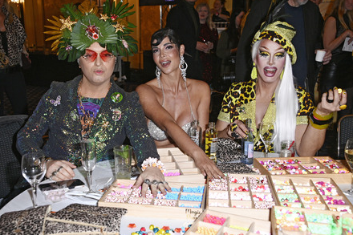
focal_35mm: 41
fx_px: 402
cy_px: 116
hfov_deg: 47.4
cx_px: 174
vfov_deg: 32.6
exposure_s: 1/125
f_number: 5.6
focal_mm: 40
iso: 2000
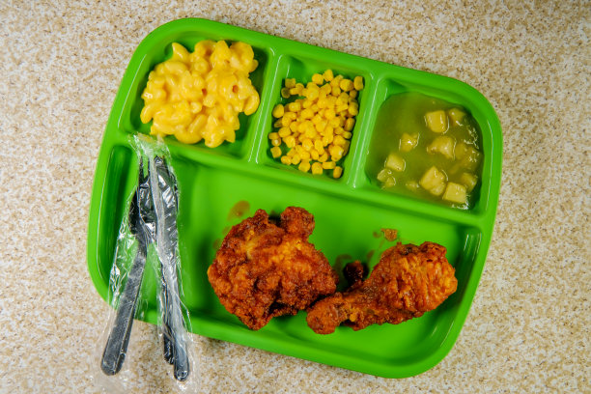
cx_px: 296
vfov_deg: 25.5
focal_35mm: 53
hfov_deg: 37.5
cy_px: 197
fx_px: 870
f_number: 8
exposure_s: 1/125
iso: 320
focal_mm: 35
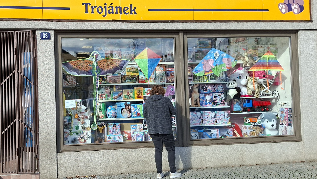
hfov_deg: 49.4
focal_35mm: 40
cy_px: 89
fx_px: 336
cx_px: 101
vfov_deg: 29.7
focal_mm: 5.54
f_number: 1.8
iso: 50
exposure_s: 1/813
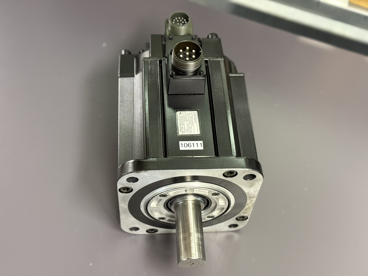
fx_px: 510
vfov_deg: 30.3
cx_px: 184
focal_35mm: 48
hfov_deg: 39.7
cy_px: 138
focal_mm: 6.76
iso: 400
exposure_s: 1/33
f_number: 1.78
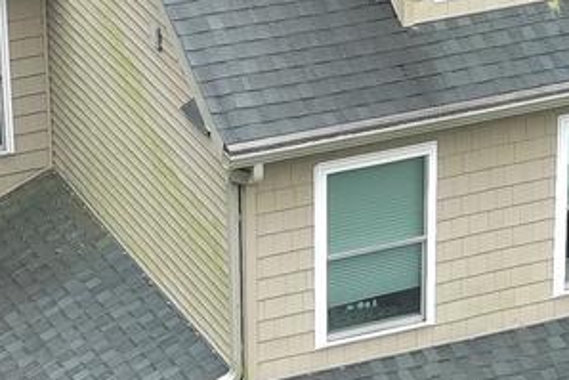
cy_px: 261
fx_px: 3147
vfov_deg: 6.9
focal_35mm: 199
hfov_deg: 10.3
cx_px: 223
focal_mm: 10.57
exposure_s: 1/129
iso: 100
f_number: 2.8
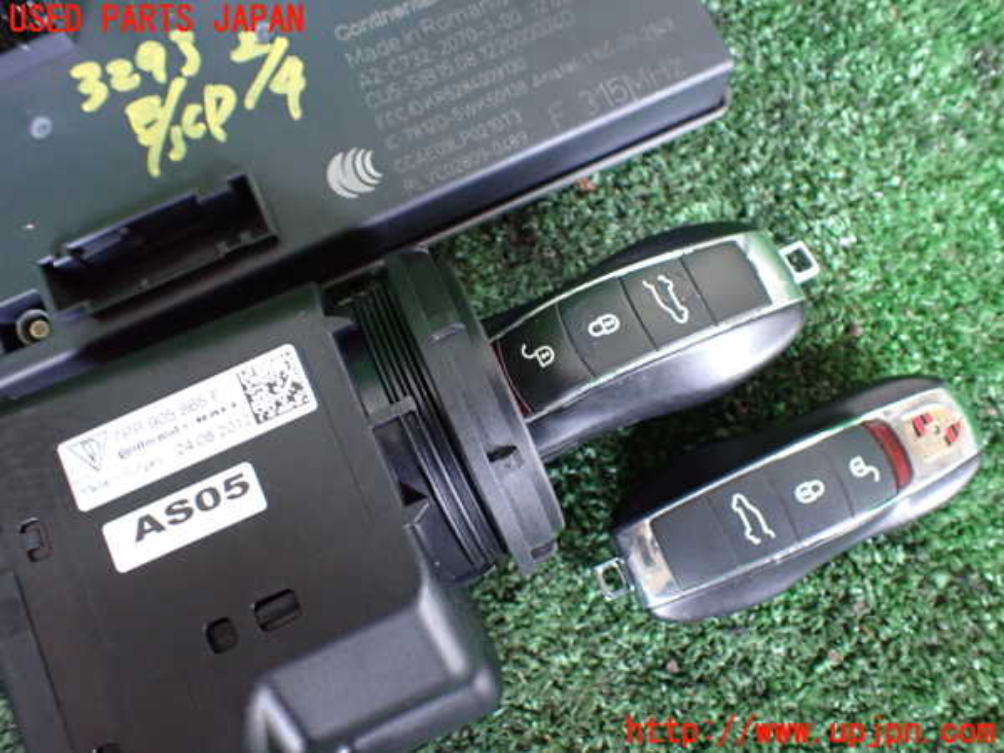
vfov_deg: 46.8
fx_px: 870
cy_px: 376
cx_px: 502
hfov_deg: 60.0
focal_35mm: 30
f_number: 2.3
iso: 800
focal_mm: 5.4
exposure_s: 1/30
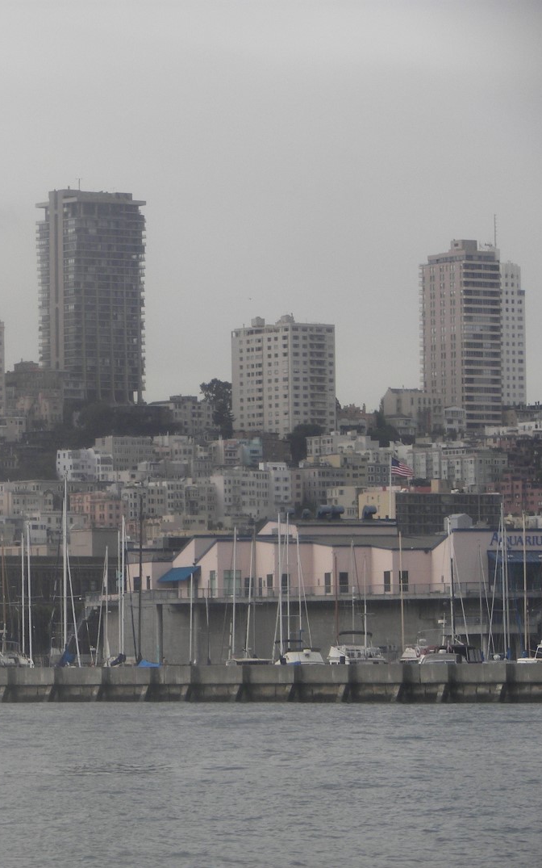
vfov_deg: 10.7
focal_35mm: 196
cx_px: -35
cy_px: 435
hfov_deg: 6.7
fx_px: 4632
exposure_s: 1/200
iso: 64
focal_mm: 22.8
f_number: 3.2
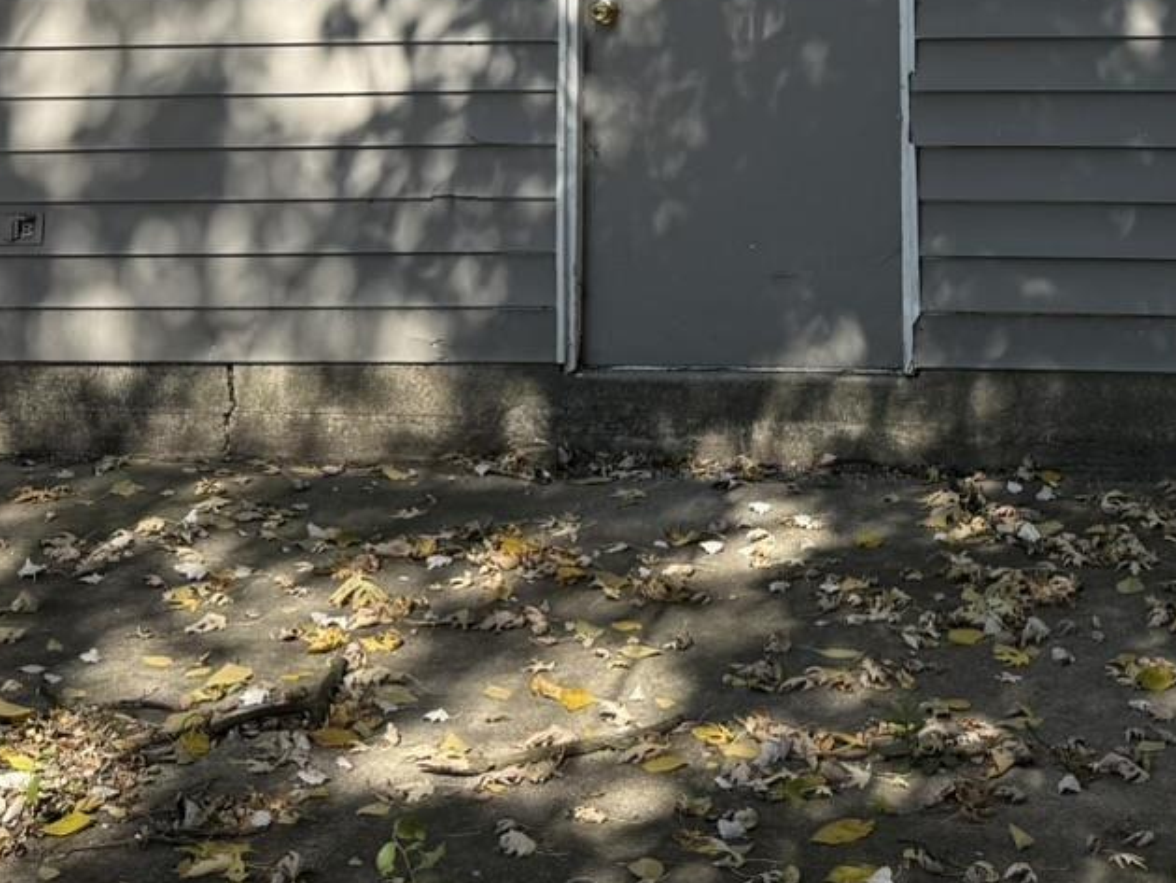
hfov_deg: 24.6
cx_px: 926
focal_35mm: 78
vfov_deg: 17.2
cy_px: -416
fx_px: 2651
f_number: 1.78
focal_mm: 6.76
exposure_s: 1/1770
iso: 80
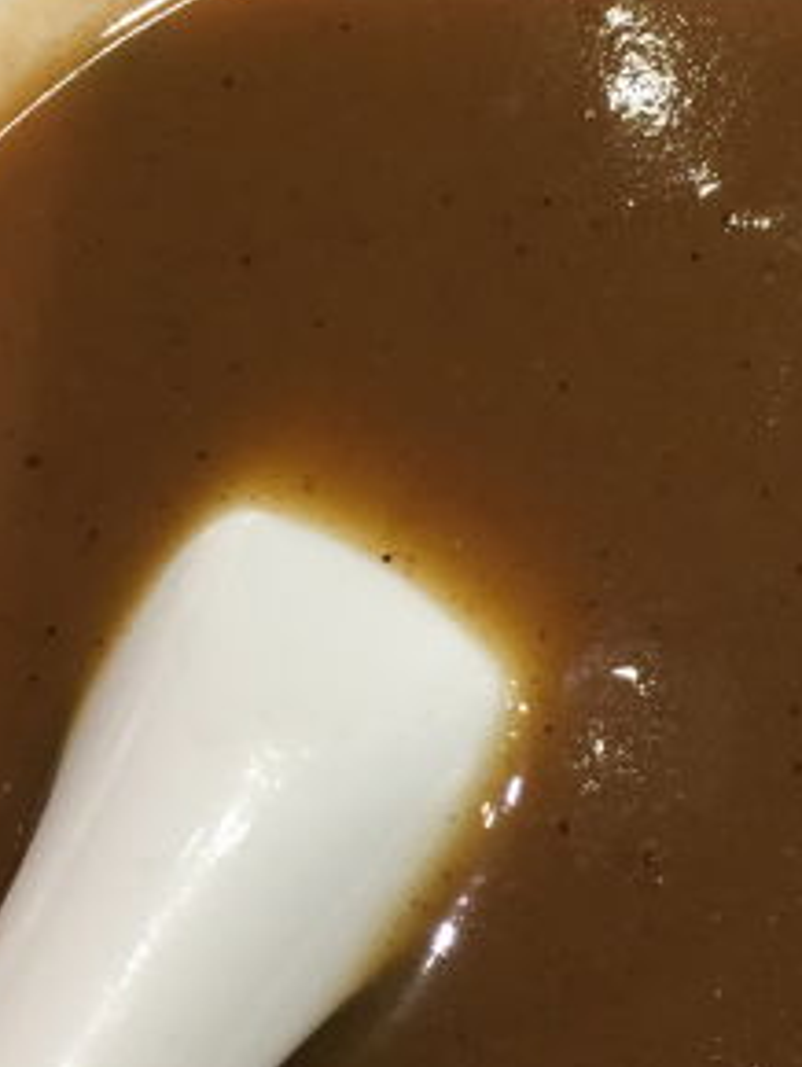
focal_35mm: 70
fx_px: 2159
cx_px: 568
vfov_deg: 27.8
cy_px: 556
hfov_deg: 20.9
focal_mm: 4.15
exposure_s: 1/17
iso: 80
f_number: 2.2
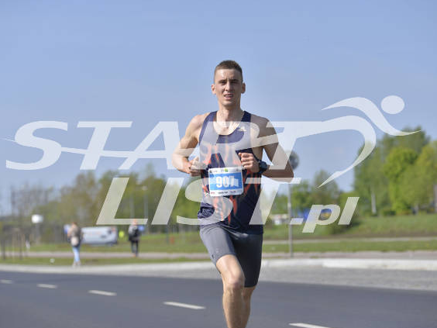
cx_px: 210
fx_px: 1515
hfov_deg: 16.4
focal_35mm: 120
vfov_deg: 12.3
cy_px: 164
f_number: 4
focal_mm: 110
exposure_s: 1/4000
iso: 200
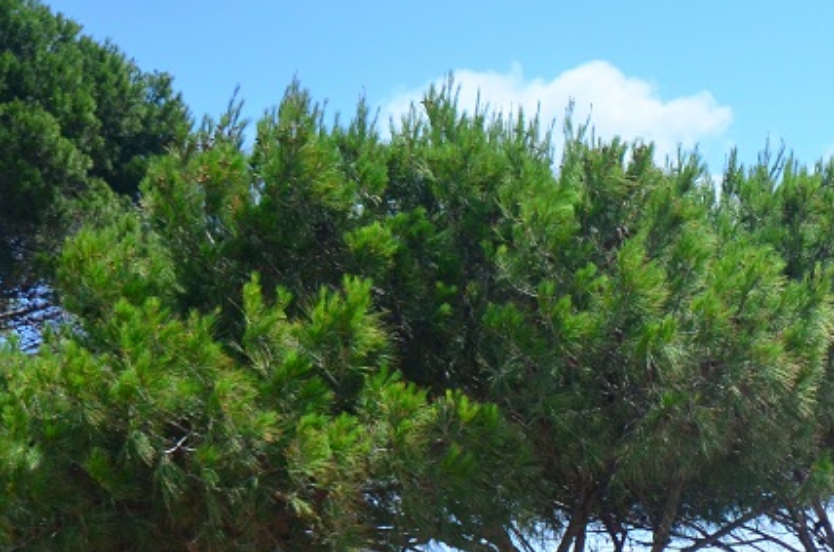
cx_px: 849
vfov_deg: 15.7
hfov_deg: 23.2
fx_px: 1941
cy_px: 631
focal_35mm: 84
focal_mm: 24
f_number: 4
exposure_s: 1/8000
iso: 1100
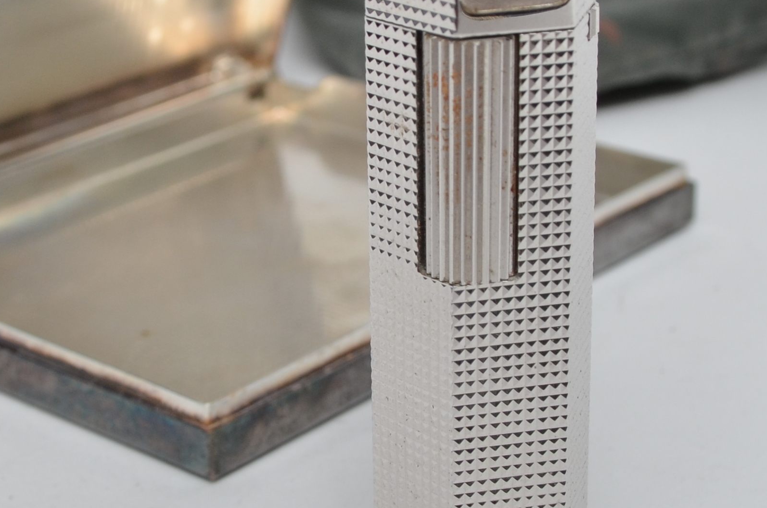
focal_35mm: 102
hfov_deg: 20.0
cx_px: 265
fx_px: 2169
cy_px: 188
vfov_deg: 13.4
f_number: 8
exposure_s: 1/125
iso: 250
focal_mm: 22
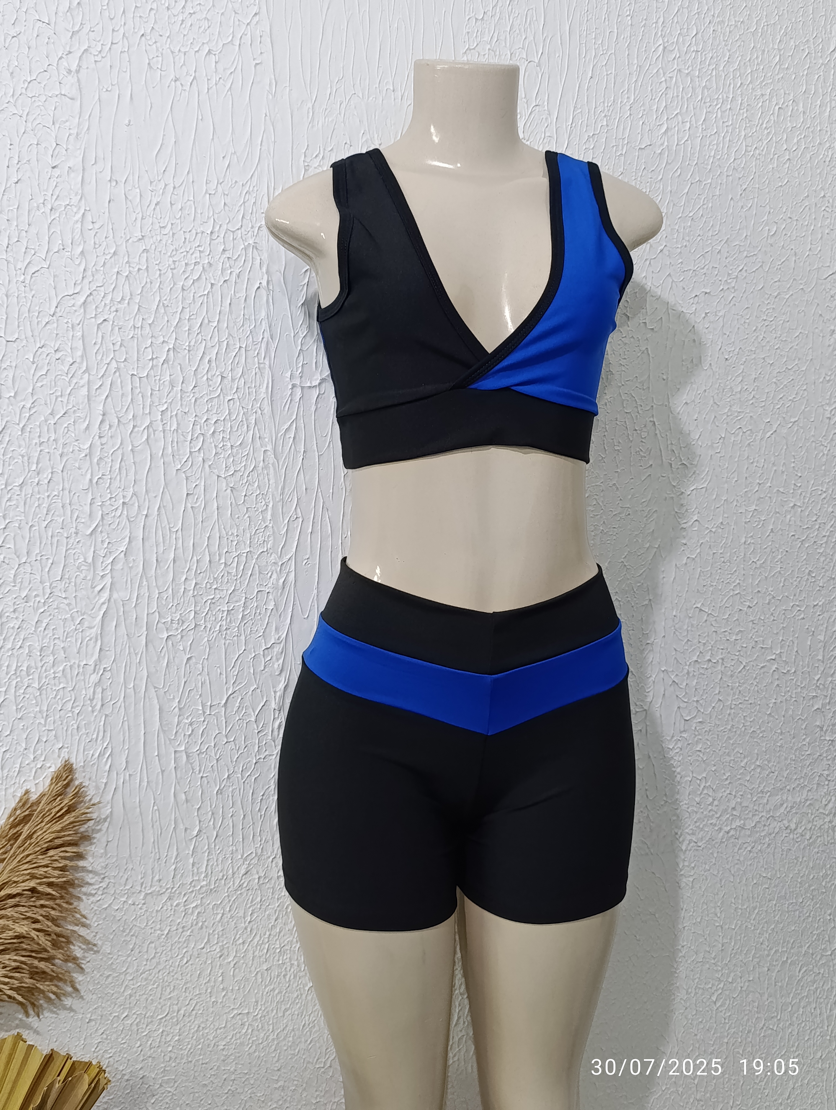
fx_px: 739
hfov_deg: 59.0
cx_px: 418
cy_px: 555
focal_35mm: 23
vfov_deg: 73.8
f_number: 1.6
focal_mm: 6.14
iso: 1600
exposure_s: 1/60
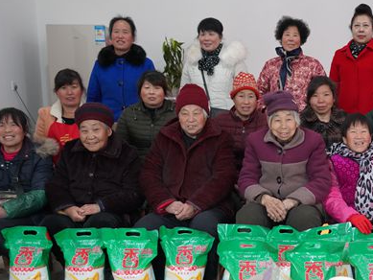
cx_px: 279
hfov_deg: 40.1
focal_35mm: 46
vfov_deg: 31.5
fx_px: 496
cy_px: 156
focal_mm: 31
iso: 6400
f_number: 4
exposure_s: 1/160
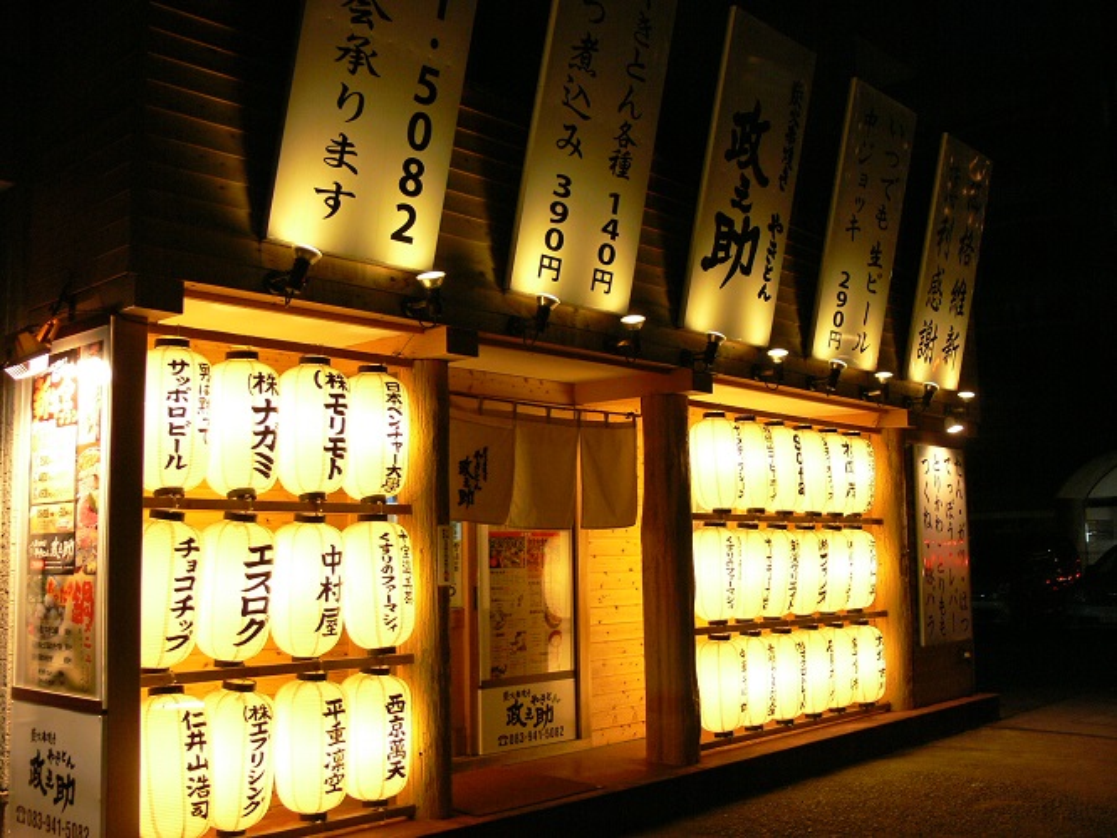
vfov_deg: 38.7
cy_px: 419
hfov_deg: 50.1
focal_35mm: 37
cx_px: 558
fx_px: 1194
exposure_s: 1/25
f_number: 2.8
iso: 200
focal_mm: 7.7
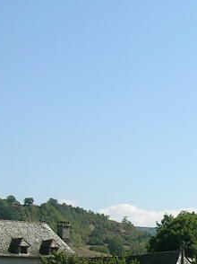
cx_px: 247
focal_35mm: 122
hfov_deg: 11.8
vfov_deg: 15.9
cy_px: 264
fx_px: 927
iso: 50
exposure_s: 1/500
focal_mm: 5.4
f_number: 4.8
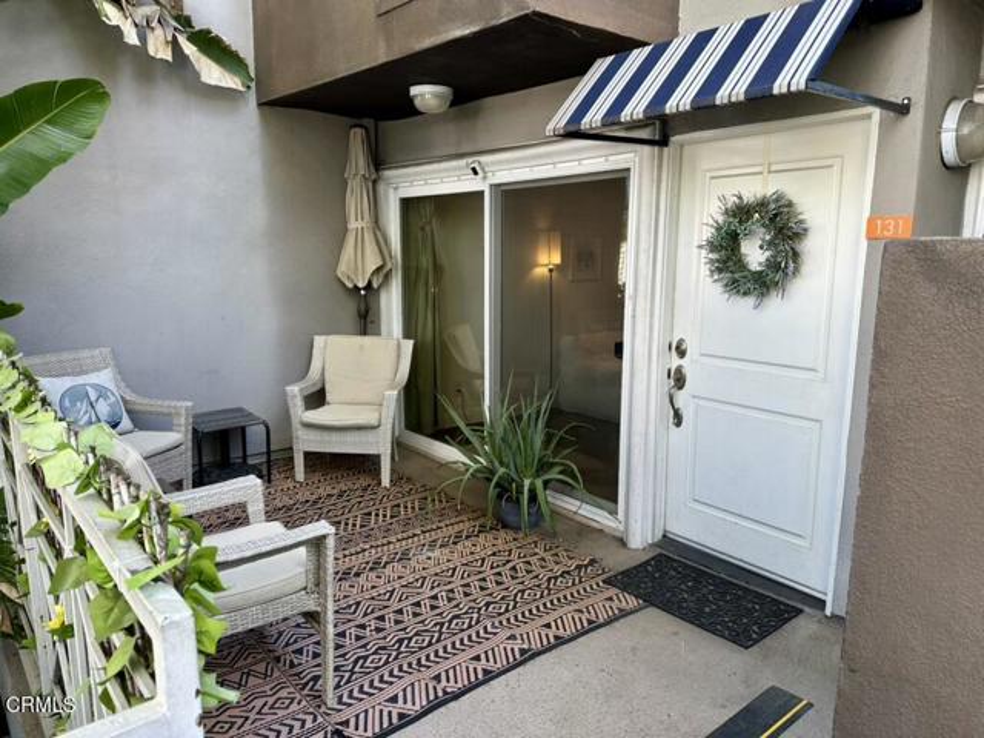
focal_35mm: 24
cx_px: 492
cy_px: 369
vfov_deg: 56.8
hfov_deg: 71.6
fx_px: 682
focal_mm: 6.86
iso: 50
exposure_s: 1/124
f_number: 1.78
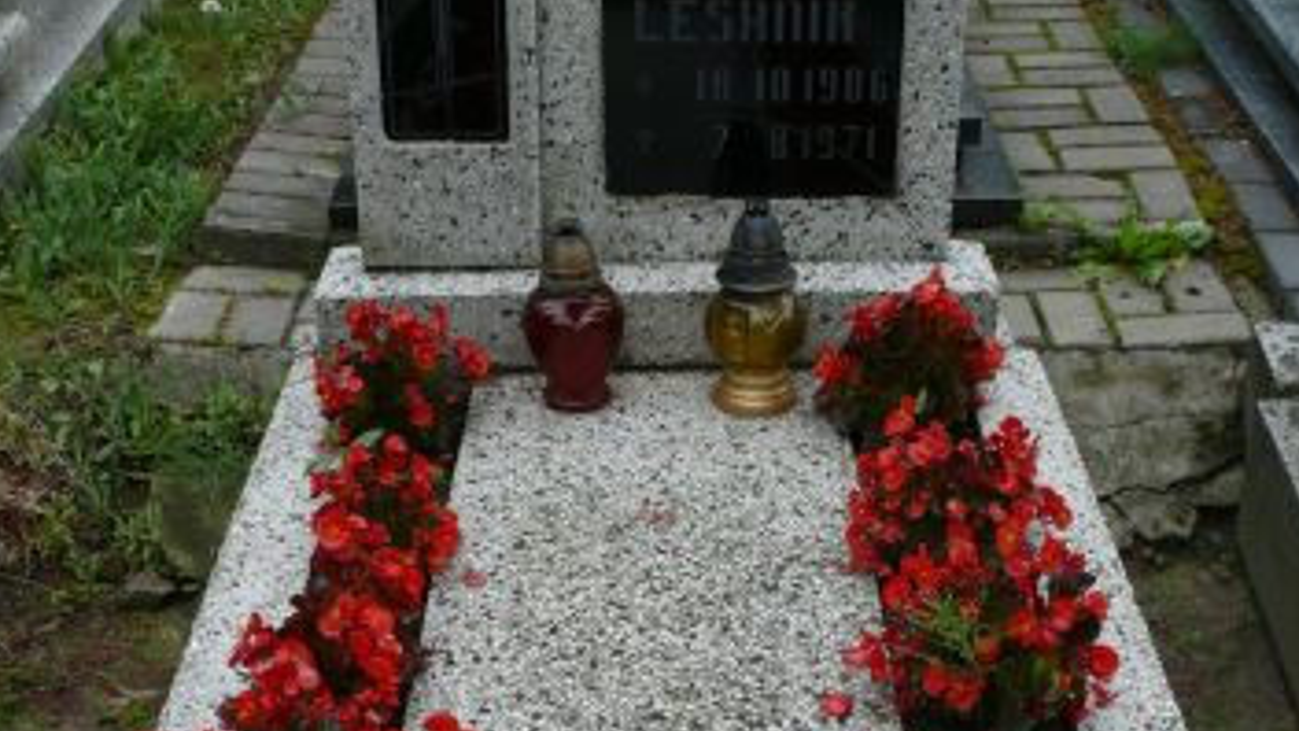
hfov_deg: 39.9
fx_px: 1791
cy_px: 631
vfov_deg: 22.6
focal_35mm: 52
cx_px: 650
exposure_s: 1/125
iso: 100
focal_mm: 7.4
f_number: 4
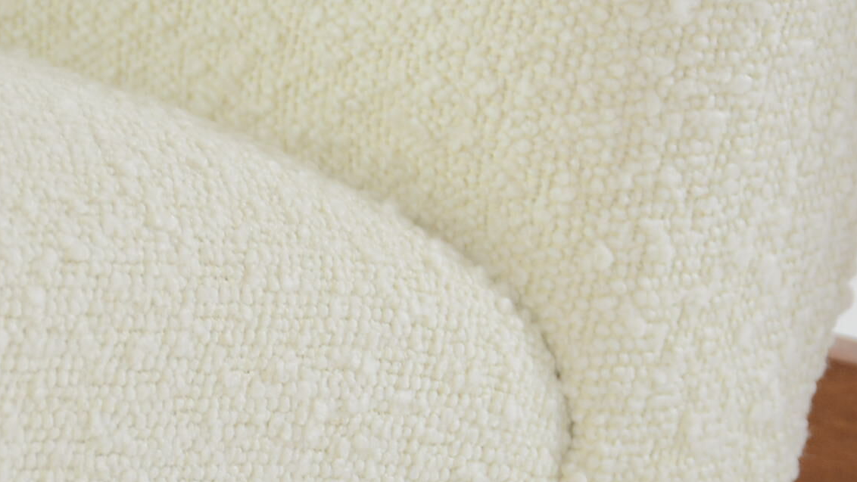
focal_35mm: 291
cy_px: 230
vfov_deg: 4.2
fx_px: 6613
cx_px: 301
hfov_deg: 7.4
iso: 400
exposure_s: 1/125
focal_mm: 70
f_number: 5.3
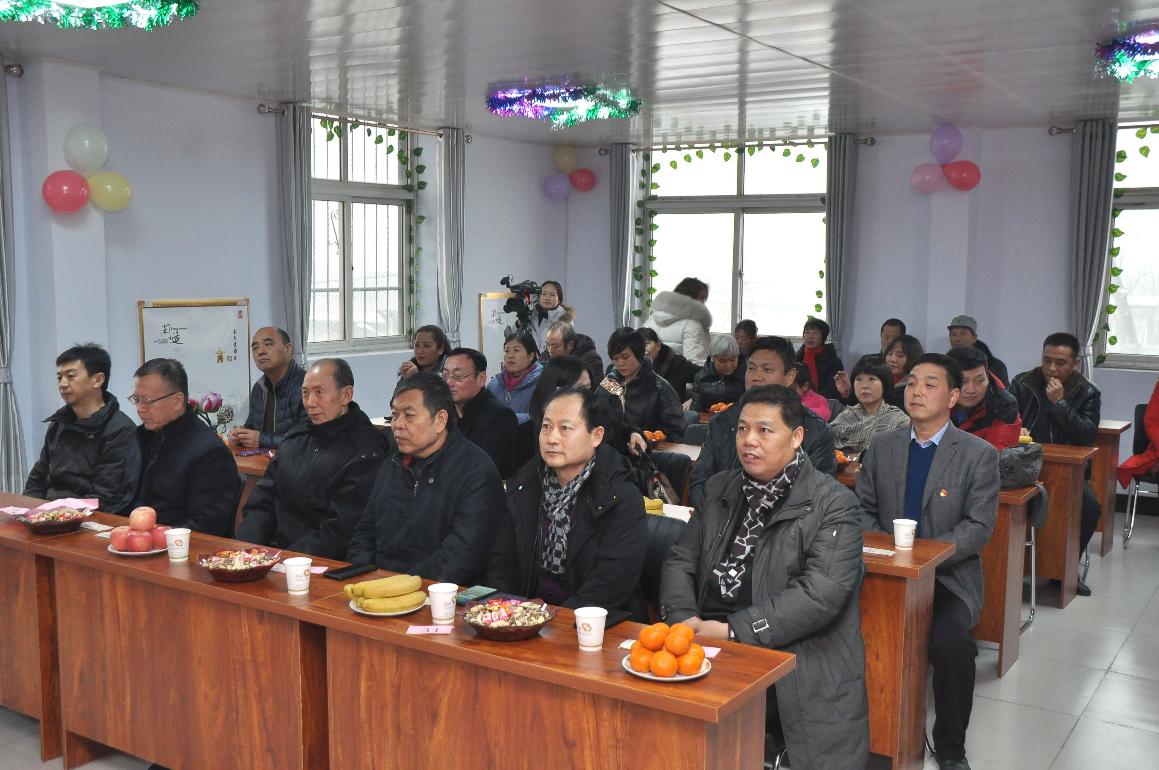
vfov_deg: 38.3
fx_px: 1109
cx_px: 580
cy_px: 385
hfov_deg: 55.2
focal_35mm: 34
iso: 800
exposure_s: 1/80
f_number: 4.5
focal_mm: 23
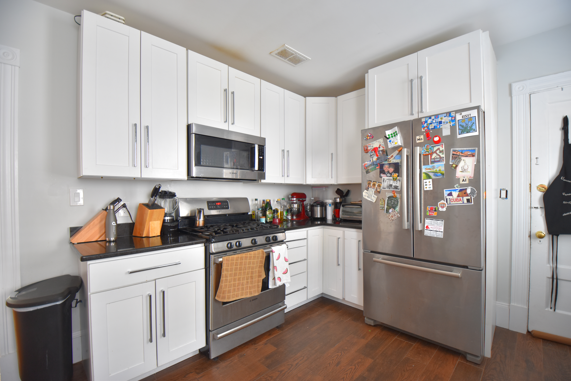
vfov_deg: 77.3
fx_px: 238
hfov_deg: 100.4
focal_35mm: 15
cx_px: 286
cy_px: 190
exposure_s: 1/15
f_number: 3.5
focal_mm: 10
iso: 450
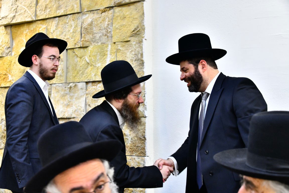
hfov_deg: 41.1
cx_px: 144
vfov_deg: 28.1
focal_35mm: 48
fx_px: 385
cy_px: 96
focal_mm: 48
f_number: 5.6
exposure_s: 1/125
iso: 4000
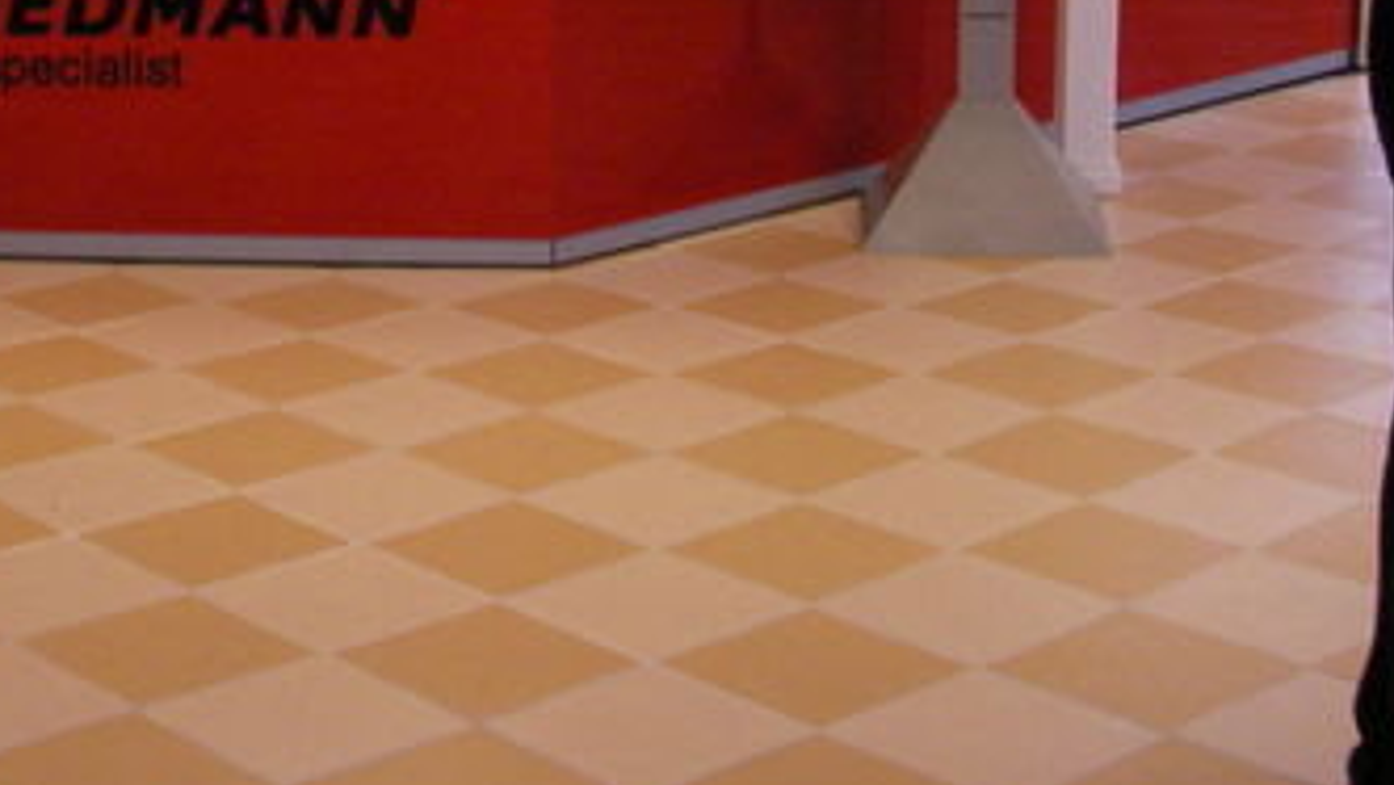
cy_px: -126
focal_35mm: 86
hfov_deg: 24.1
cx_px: 147
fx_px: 3180
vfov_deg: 13.7
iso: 214
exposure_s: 1/30
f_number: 3.5
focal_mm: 6.3
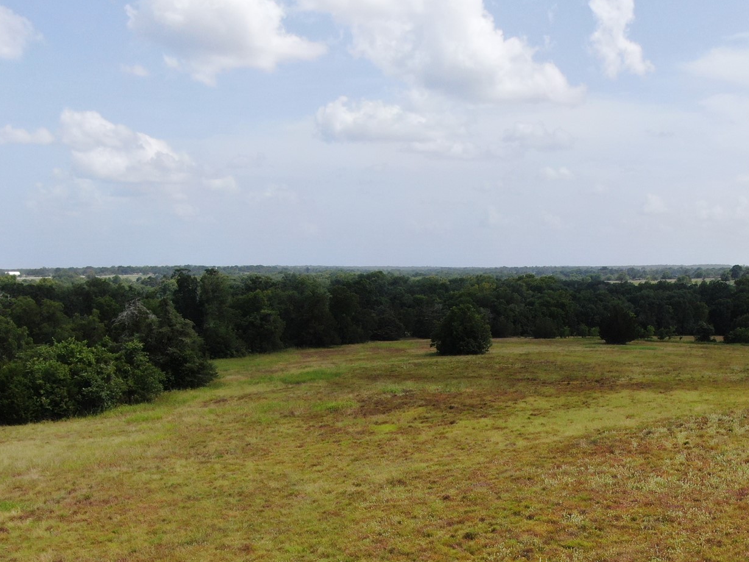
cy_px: 453
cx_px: 444
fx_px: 866
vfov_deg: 34.8
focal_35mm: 40
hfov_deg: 46.6
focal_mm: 4.39
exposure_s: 1/1250
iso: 100
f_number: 2.8
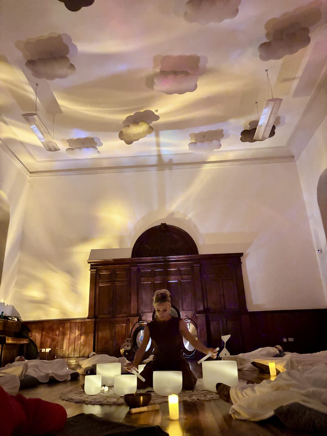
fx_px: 327
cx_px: 164
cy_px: 218
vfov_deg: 67.3
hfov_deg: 53.1
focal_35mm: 26
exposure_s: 1/15
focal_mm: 5.96
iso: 3200
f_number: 1.6
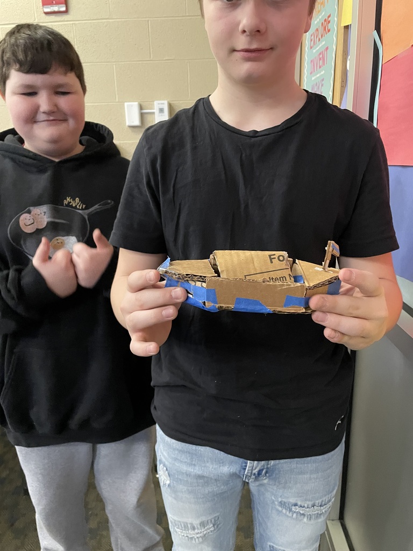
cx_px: 206
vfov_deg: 67.3
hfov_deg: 53.1
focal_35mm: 26
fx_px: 414
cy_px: 276
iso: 500
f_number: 1.6
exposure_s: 1/40
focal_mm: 4.2
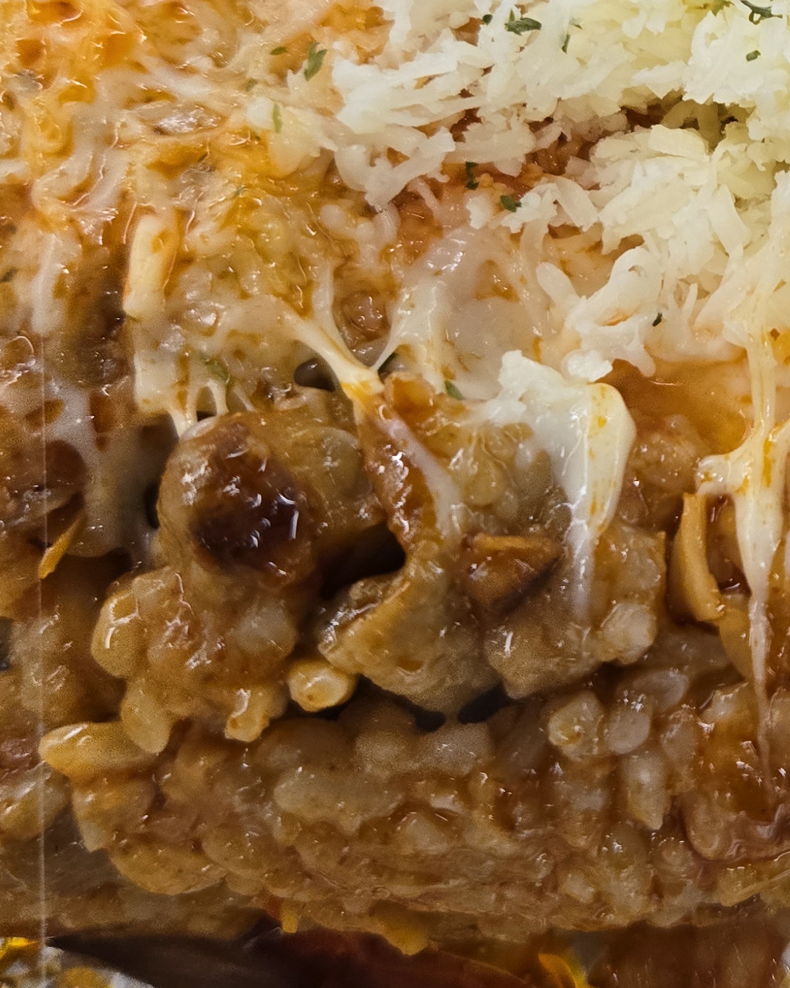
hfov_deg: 24.4
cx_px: 752
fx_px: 1754
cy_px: 150
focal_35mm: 60
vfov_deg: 30.4
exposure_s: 1/120
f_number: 1.8
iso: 160
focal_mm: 5.4
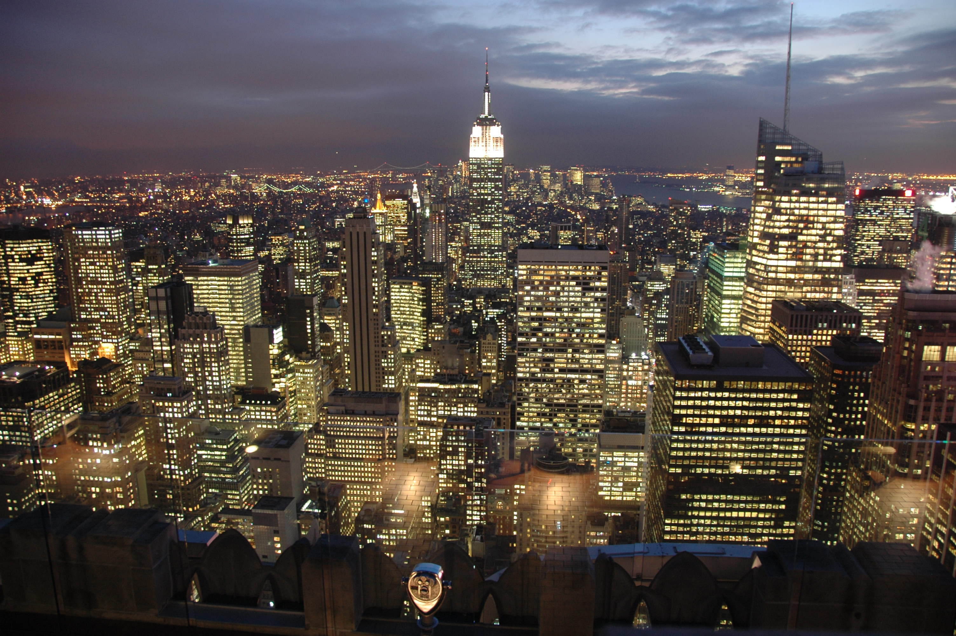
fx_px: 716
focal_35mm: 27
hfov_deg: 67.4
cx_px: 478
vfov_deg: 47.8
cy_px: 318
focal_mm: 18
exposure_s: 1/2
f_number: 3.5
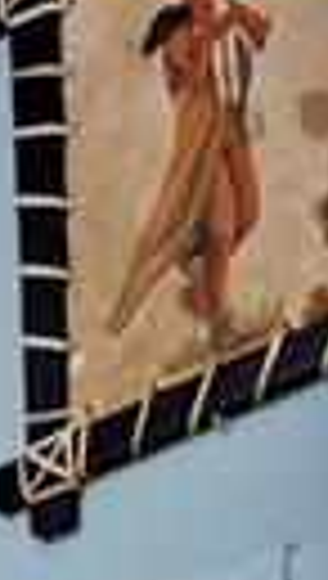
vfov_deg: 15.9
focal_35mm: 87
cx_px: -382
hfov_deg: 12.0
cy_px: 1299
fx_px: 1339
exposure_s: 1/8
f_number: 4
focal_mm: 14
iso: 640
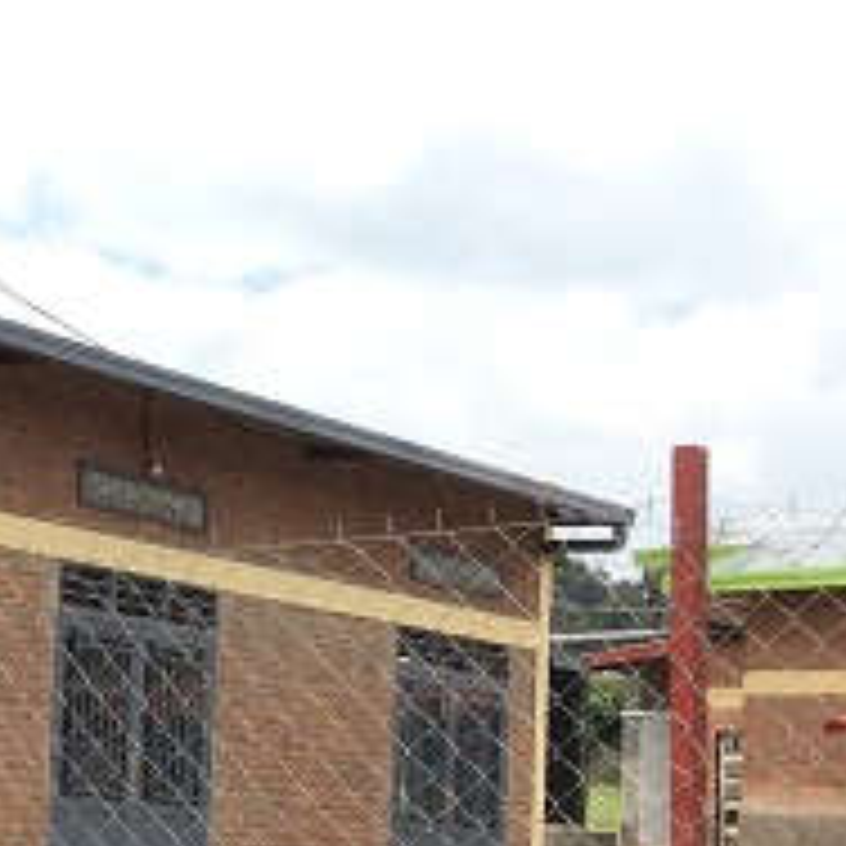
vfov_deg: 16.4
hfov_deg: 15.9
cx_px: -198
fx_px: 2903
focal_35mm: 105
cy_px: 711
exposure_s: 1/1431
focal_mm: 3.3
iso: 32
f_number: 2.4
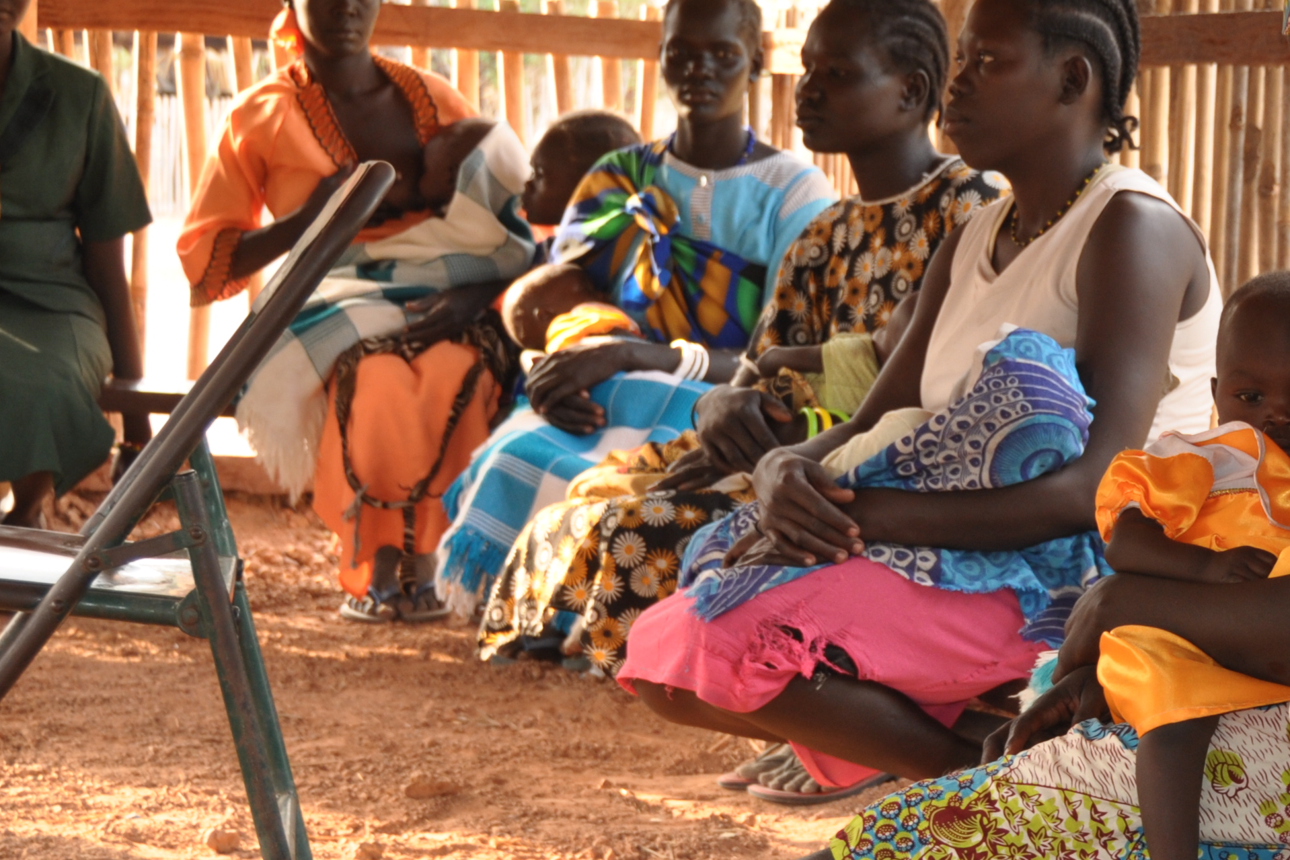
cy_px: 684
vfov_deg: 14.0
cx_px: 1178
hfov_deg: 20.5
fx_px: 3480
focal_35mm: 97
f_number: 4
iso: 250
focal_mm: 29
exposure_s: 1/30
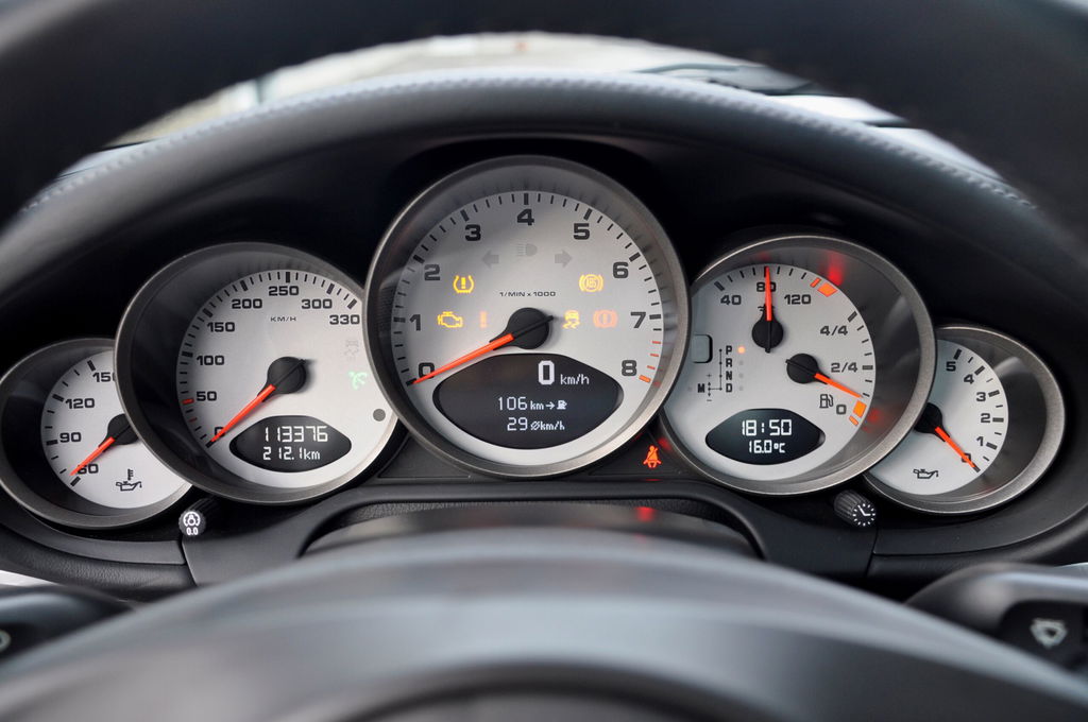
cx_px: 544
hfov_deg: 57.3
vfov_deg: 39.9
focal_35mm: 33
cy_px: 361
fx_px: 996
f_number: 3.5
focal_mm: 22
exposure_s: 1/30
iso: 500
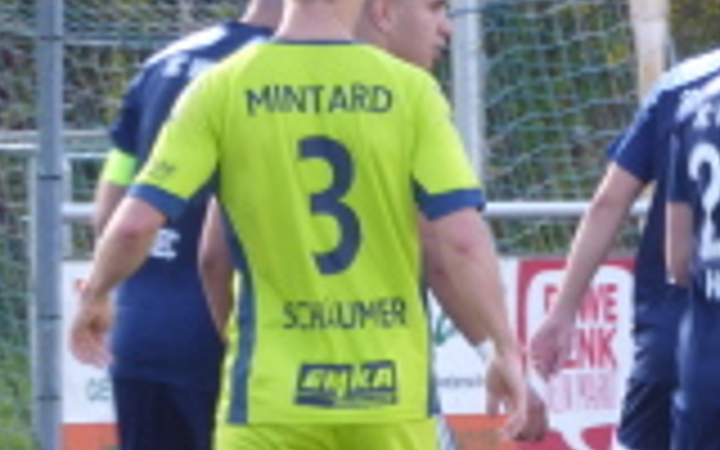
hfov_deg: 2.0
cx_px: 657
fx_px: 20250
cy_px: 351
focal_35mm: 1032
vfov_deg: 1.3
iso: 200
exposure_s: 1/80
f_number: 6
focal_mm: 62.1
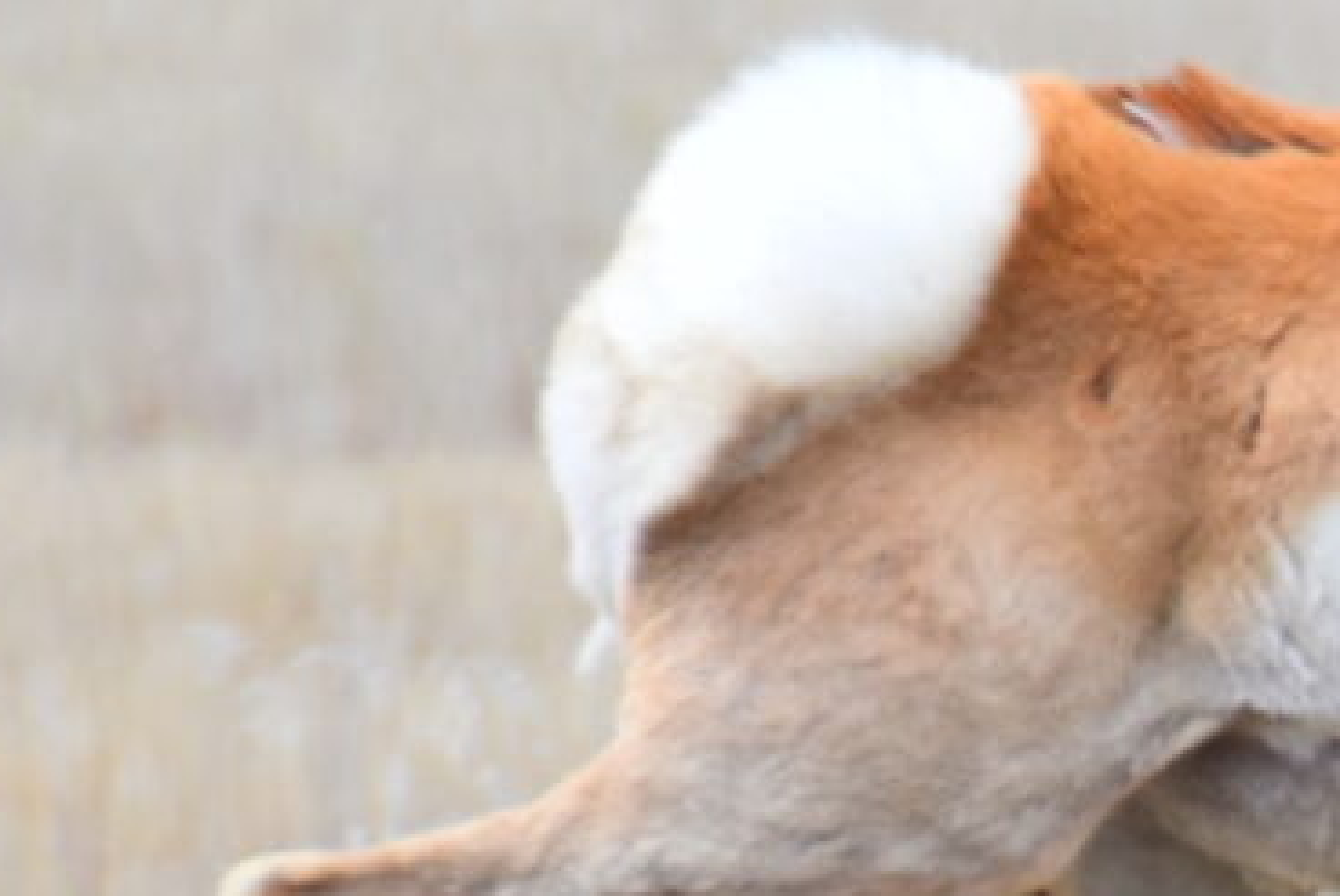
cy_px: 763
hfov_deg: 0.8
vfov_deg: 0.6
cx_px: 2687
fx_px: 93163
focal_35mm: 2501
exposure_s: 1/640
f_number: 6.3
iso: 200
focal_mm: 300
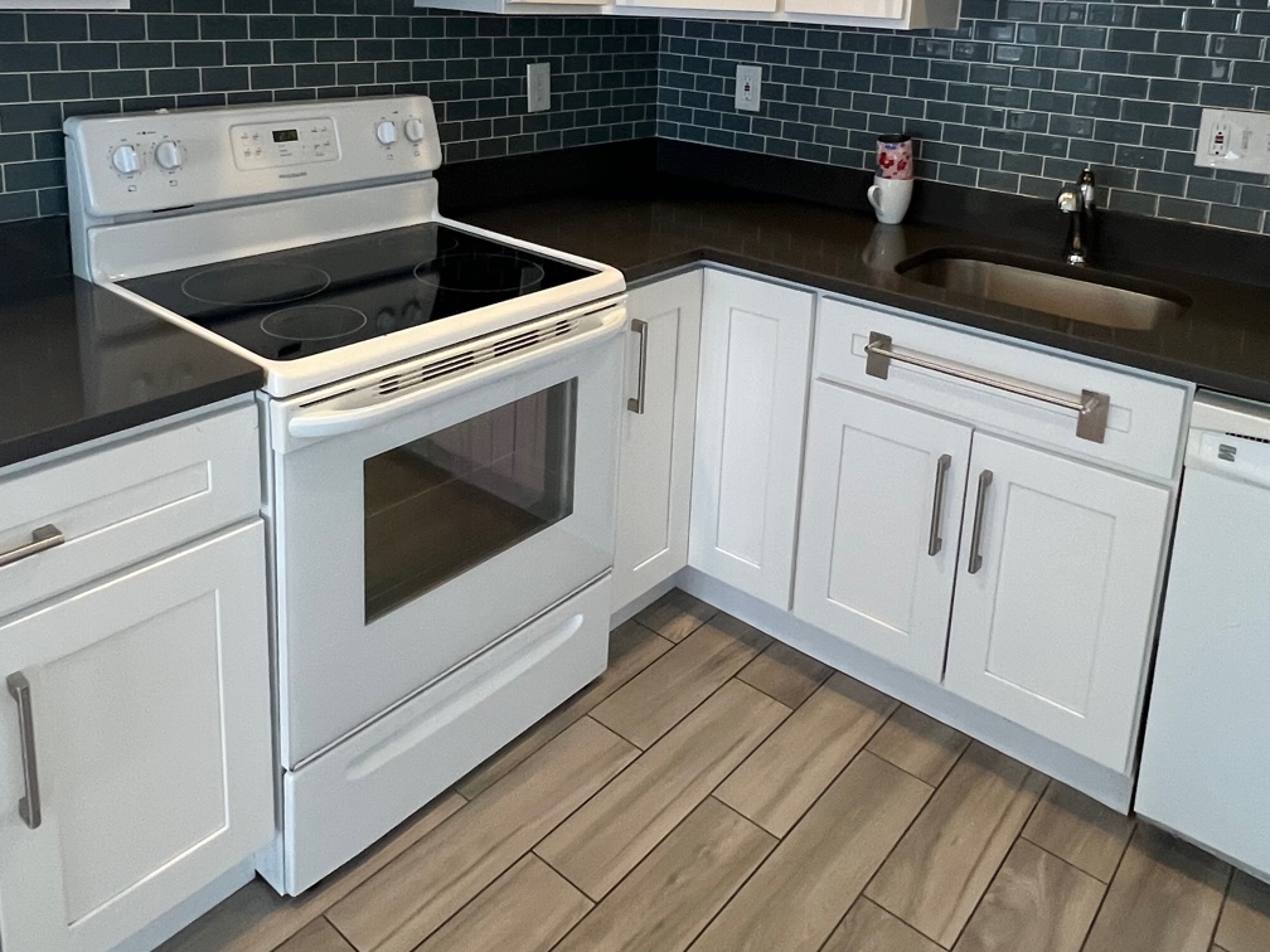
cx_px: 643
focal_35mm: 26
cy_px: 198
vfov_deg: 50.1
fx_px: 954
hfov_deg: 67.3
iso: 250
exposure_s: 1/99
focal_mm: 1.57
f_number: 1.8
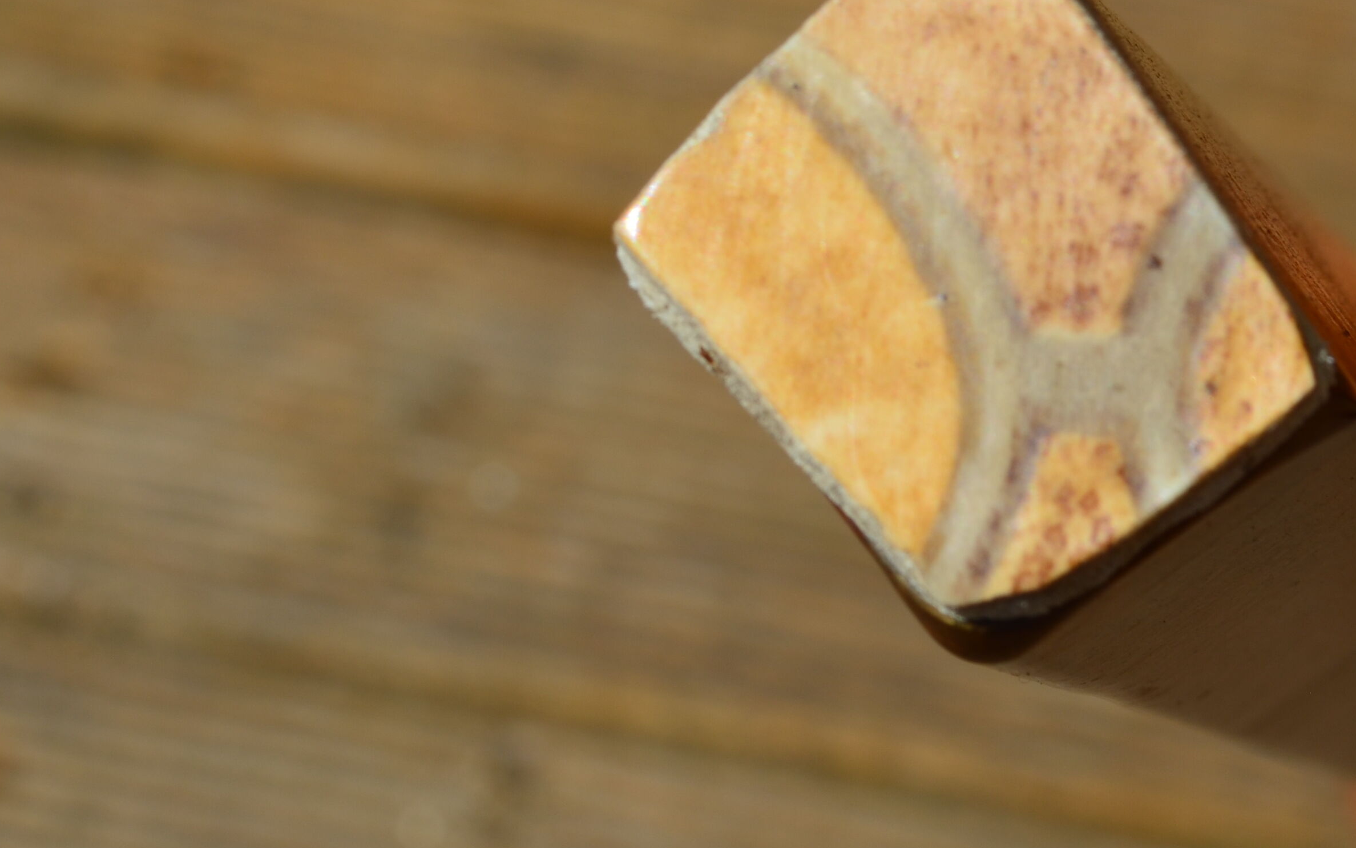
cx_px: 932
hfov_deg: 12.0
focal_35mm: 174
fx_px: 6432
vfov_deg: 7.5
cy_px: 143
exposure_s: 1/200
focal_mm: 55
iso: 100
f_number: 13
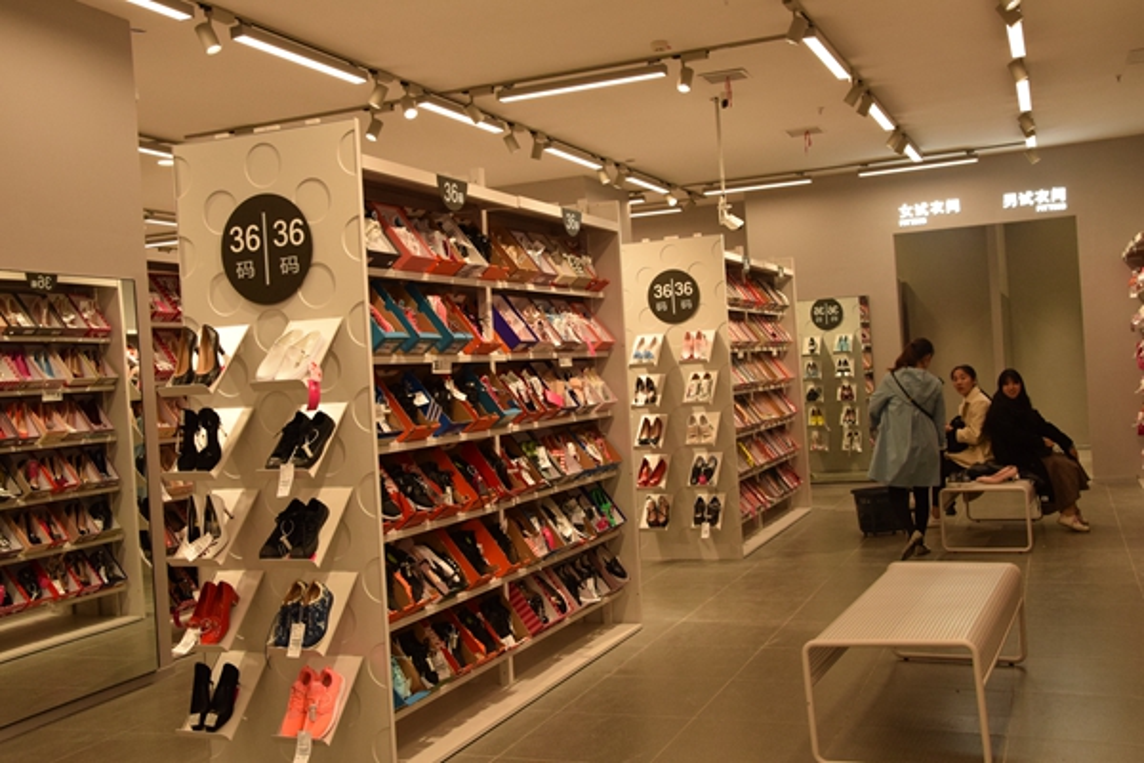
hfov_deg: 51.3
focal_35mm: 38
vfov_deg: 35.5
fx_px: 1192
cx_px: 572
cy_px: 382
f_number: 7.1
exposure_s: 1/200
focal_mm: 25
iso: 1600
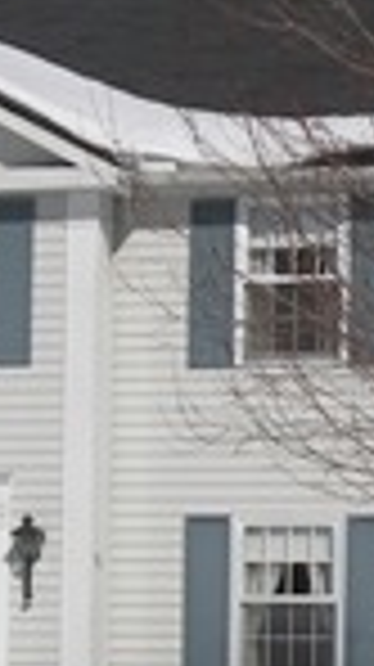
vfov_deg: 10.7
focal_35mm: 202
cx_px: 442
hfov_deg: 6.0
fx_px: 3569
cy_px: 428
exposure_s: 1/1000
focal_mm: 8.9
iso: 50
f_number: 5
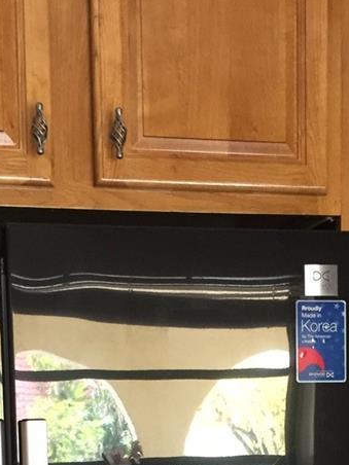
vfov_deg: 23.5
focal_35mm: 77
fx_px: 1035
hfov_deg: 19.1
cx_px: 154
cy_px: 530
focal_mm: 4.15
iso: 200
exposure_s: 1/30
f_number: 2.2
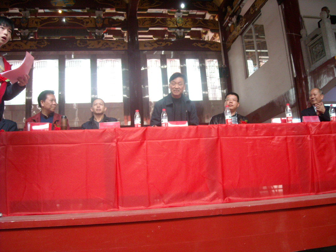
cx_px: 168
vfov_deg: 40.7
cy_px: 126
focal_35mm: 35
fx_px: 340
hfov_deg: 52.6
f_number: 2.8
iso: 336
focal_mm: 5.7
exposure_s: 1/60
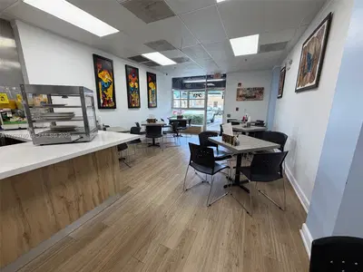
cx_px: 182
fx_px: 147
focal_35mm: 14
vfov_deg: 85.7
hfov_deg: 102.1
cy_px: 136
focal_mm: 2.22
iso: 125
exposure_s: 1/120
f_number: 2.2
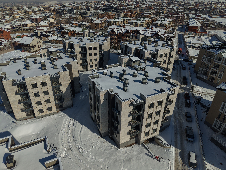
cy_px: 85
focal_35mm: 24
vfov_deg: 56.8
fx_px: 157
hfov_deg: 71.6
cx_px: 113
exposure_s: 1/500
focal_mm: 8.67
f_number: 1.8
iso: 100
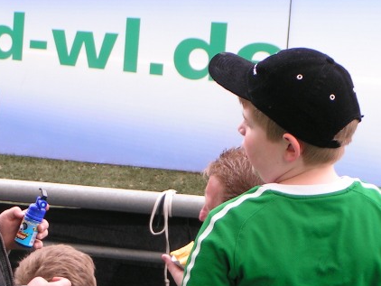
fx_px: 2170
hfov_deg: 10.0
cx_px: 140
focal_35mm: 197
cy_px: 258
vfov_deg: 7.5
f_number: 4
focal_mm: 15.9
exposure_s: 1/125
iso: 50
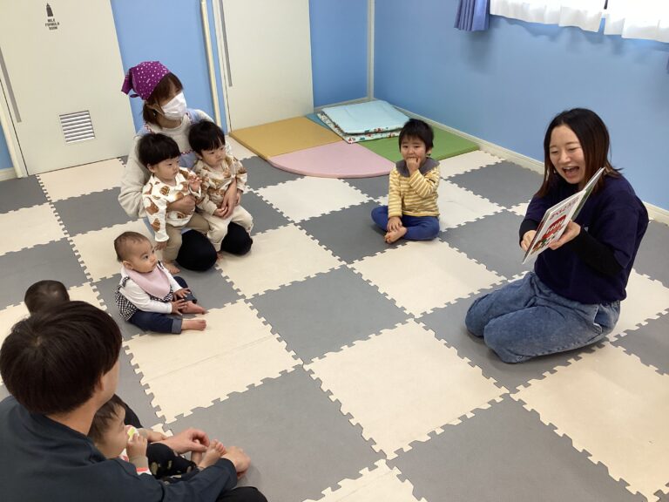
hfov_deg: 58.4
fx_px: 599
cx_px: 334
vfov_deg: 45.4
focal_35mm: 31
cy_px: 251
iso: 80
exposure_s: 1/50
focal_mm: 3.3
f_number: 2.4
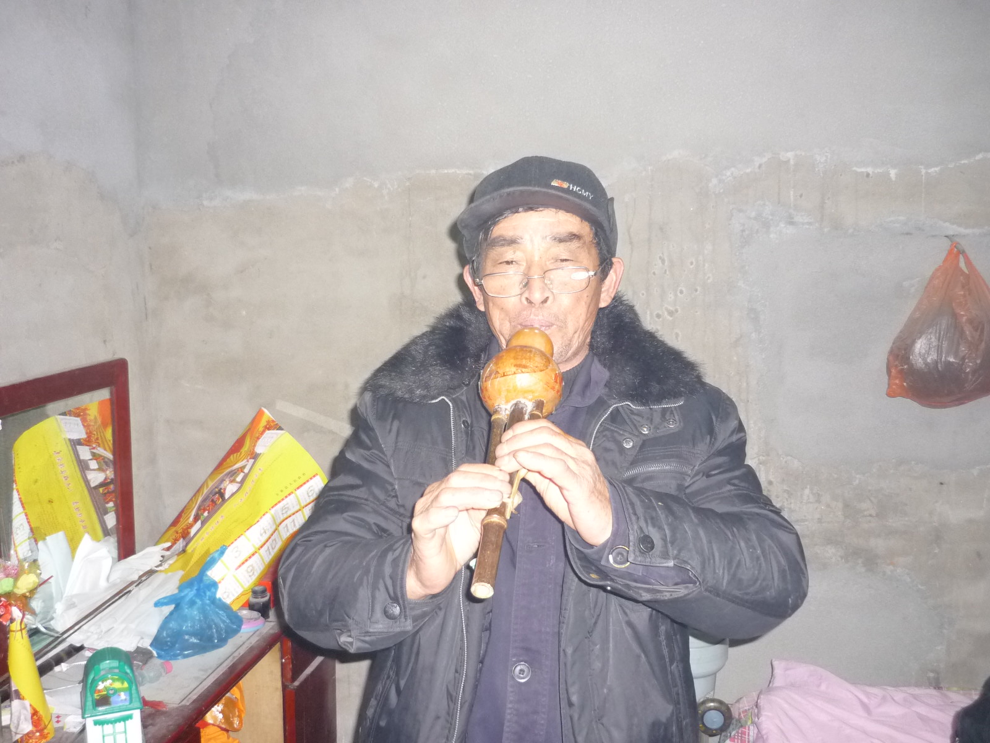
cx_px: 495
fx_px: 944
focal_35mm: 33
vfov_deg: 42.9
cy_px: 372
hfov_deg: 55.4
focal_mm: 5.5
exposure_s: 1/8
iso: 400
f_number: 2.8
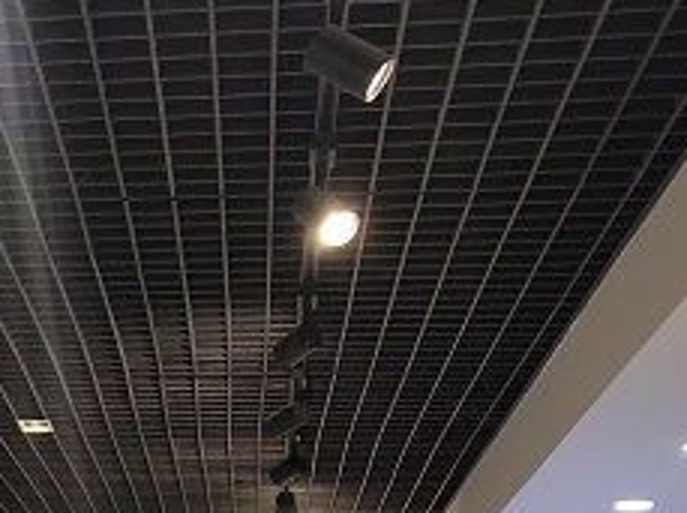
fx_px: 1942
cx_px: -261
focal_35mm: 98
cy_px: 795
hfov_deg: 18.4
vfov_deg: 14.0
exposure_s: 1/33
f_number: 1.8
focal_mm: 4
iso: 32
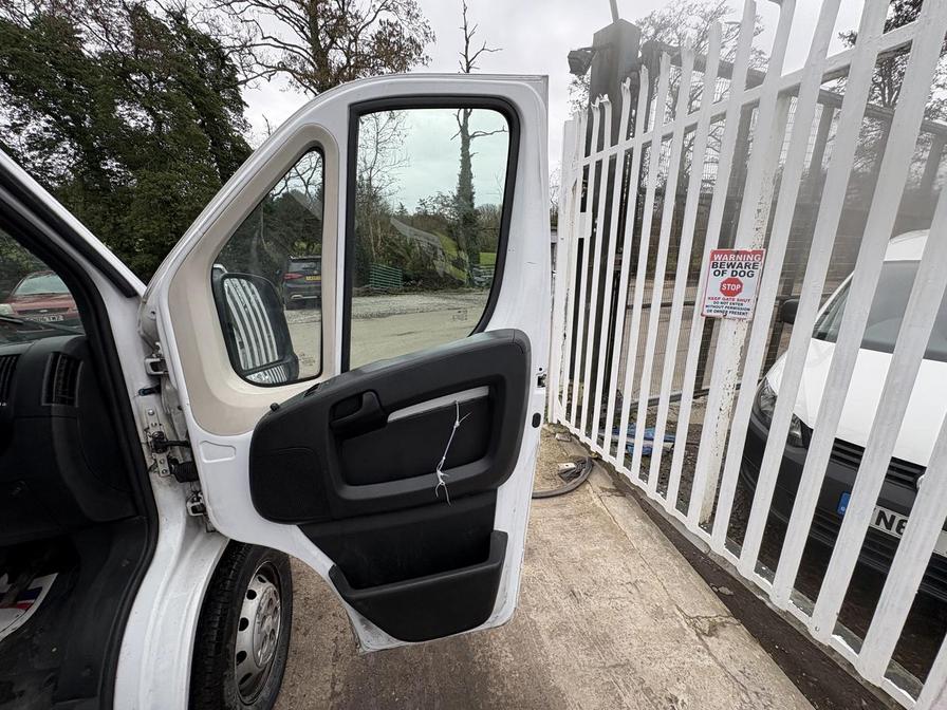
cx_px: 474
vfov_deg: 85.7
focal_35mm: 14
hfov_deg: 102.1
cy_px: 355
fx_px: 383
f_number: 2.2
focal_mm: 2.22
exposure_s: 1/377
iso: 40
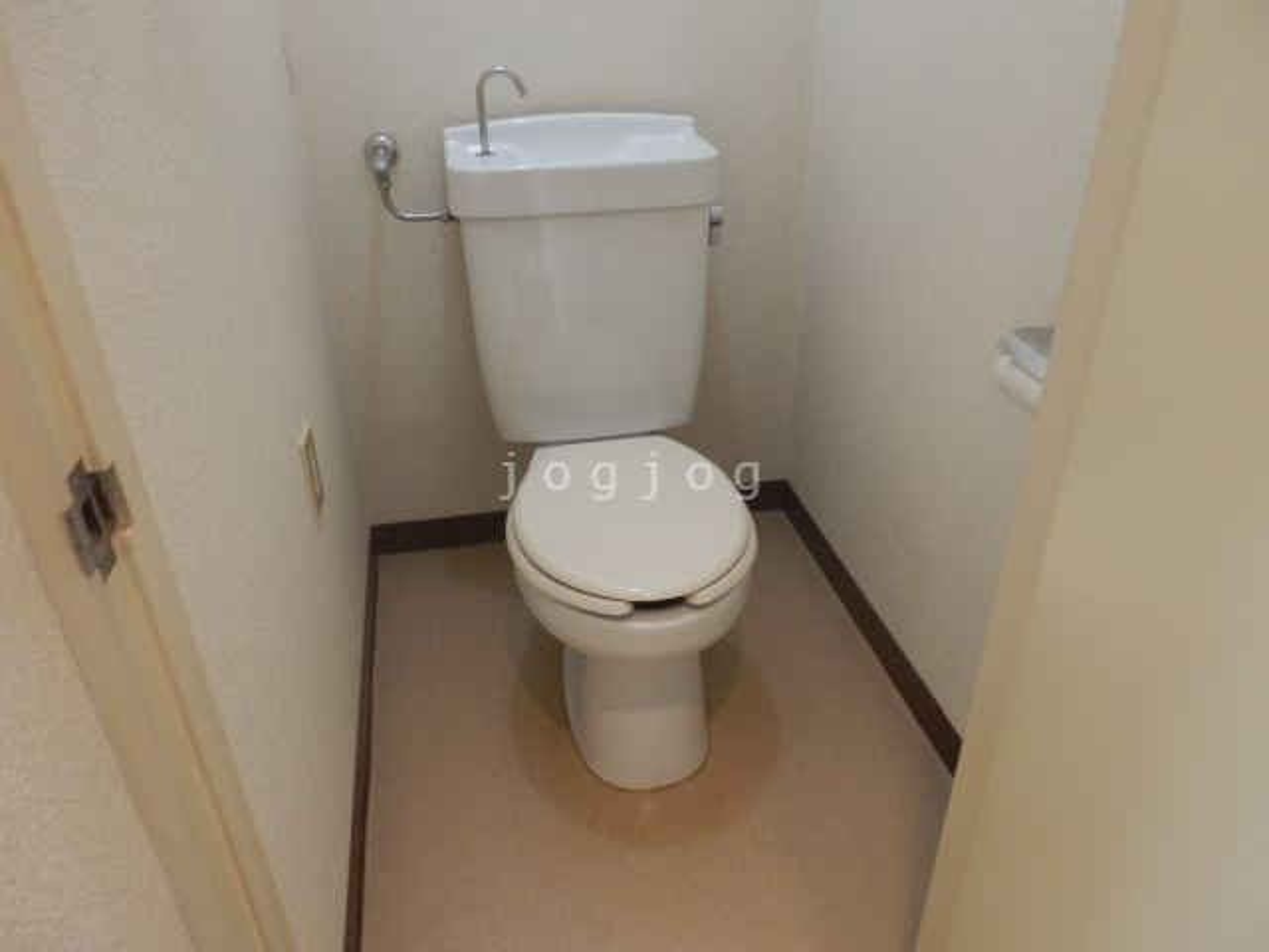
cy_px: 476
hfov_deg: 60.0
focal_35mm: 30
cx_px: 634
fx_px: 1100
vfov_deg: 46.8
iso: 500
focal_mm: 5.3
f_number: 3.5
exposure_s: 1/30
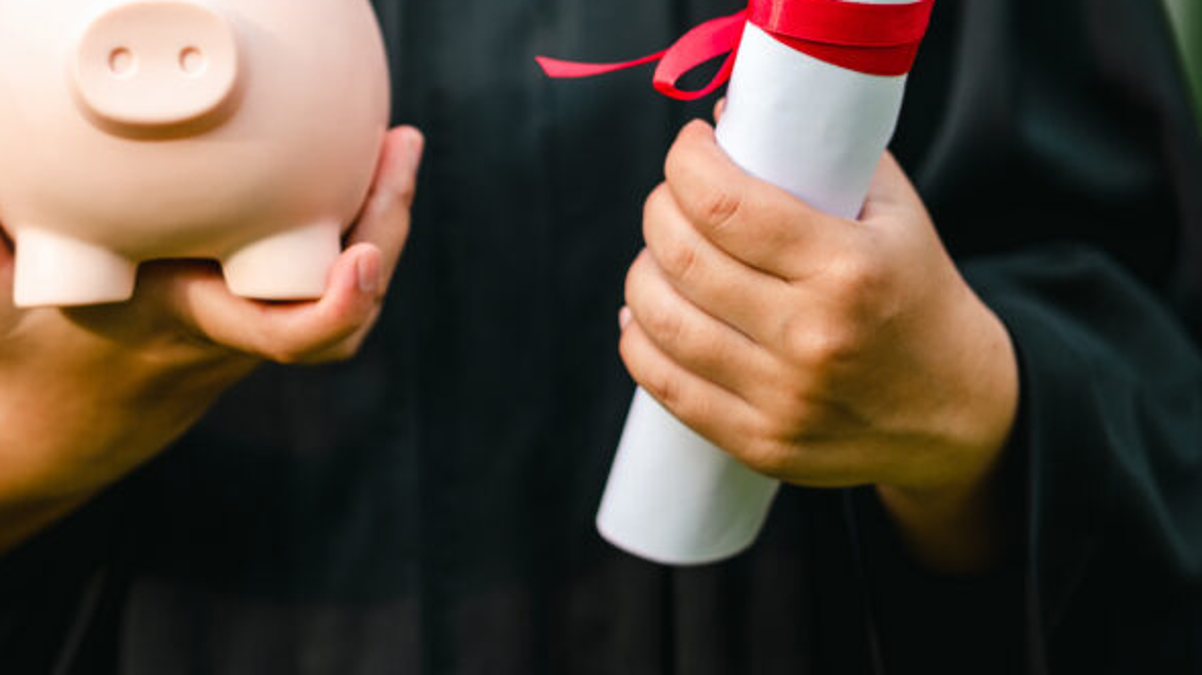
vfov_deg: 6.3
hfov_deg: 11.2
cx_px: 173
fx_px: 6086
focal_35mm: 191
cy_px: 81
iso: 200
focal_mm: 105
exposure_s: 1/1000
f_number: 2
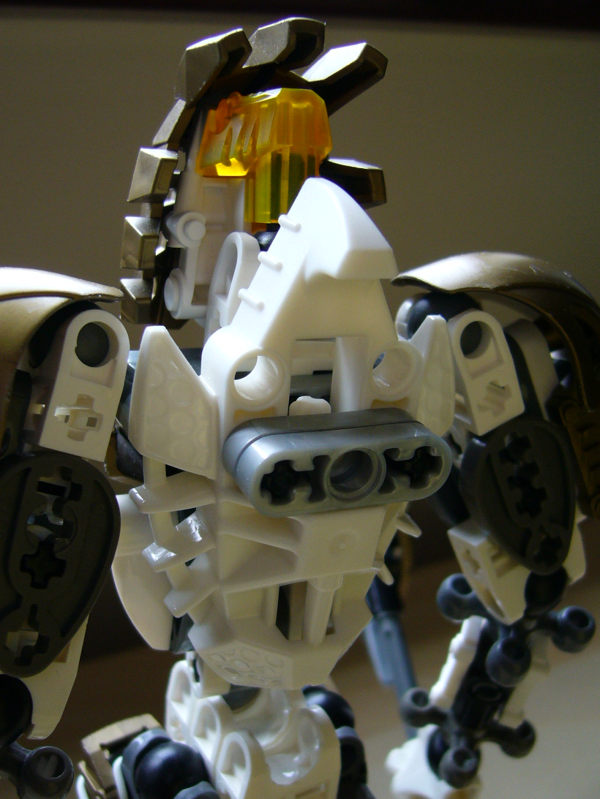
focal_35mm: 41
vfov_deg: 45.8
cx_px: 281
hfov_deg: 35.1
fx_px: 947
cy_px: 407
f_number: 2.8
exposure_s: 1/160
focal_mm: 5.8
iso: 100
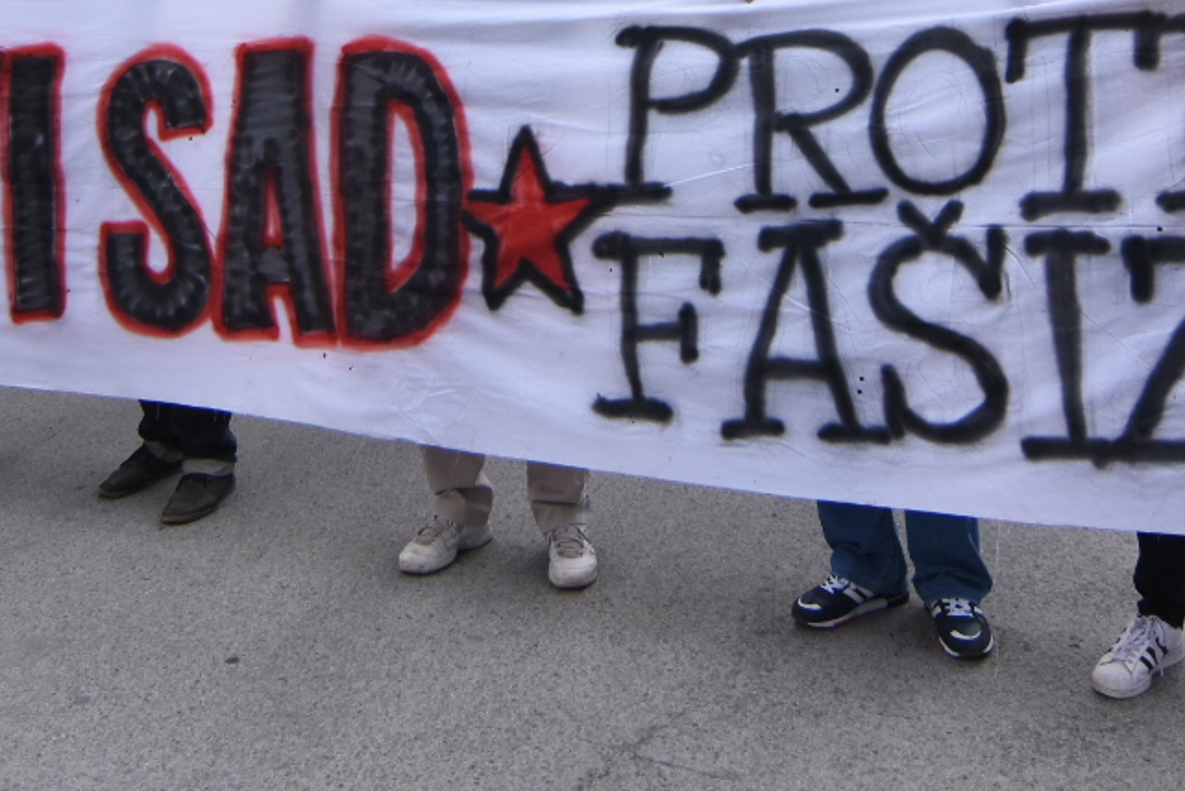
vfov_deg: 25.2
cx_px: 545
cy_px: -111
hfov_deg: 40.1
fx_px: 1622
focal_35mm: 49
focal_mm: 13
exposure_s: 1/400
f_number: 4
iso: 500
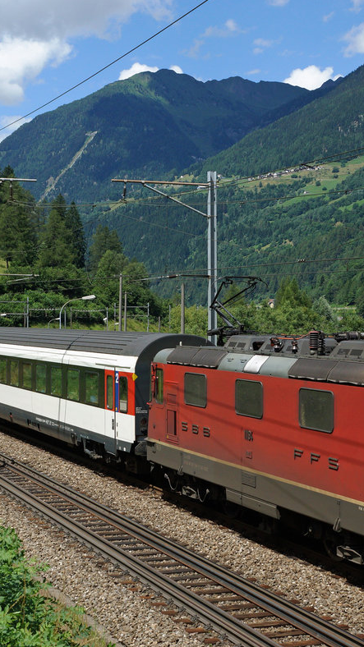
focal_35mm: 67
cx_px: 209
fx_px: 1150
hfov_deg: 18.0
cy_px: 327
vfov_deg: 31.4
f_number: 6.3
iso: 320
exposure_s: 1/1000
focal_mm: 28
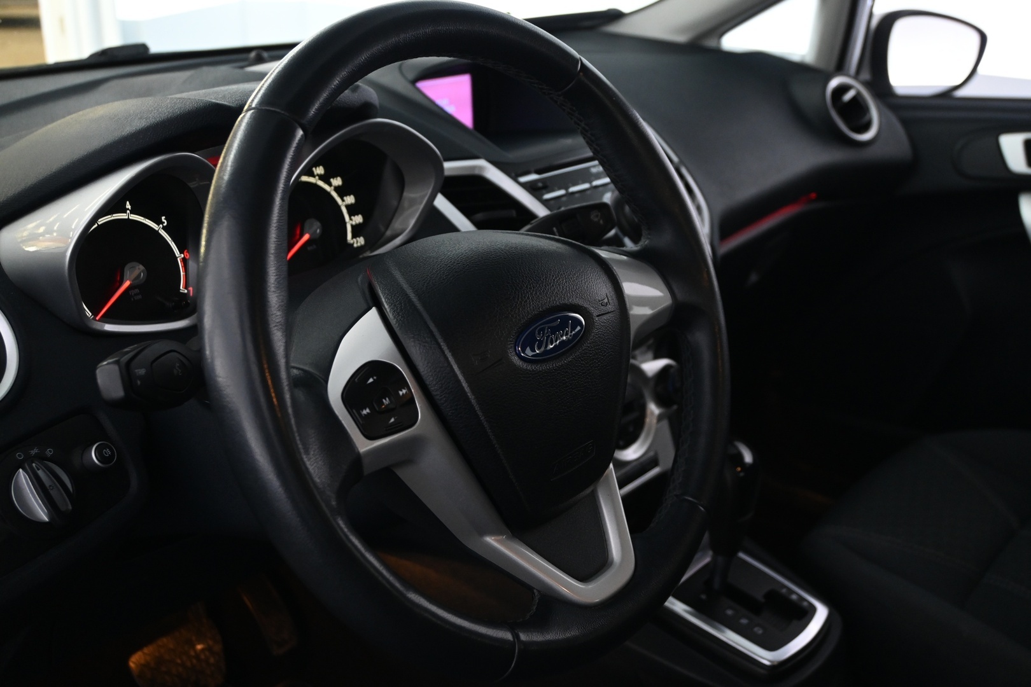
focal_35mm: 38
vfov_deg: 35.5
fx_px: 1074
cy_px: 344
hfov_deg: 51.3
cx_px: 516
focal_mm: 25
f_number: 4.2
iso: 1600
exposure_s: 1/20
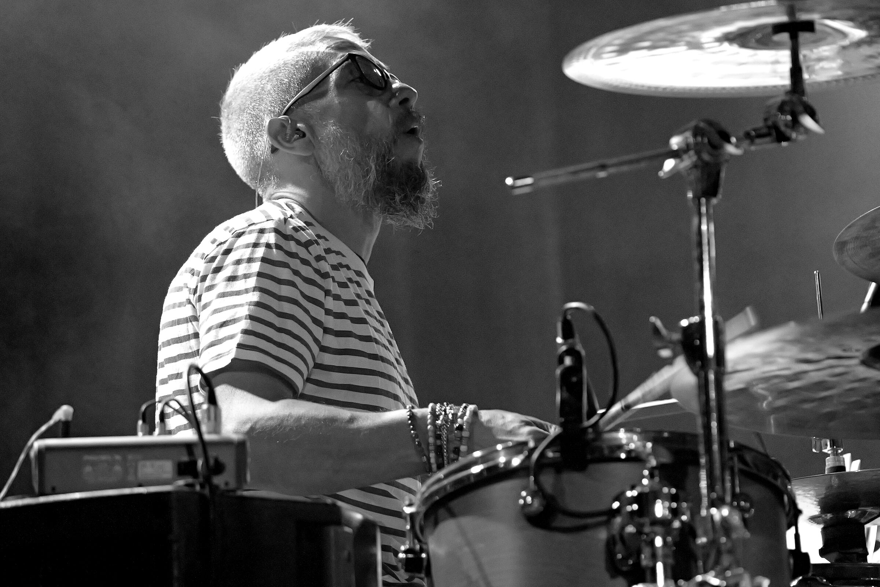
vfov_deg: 8.8
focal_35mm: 156
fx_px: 3813
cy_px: 294
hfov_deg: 13.2
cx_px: 440
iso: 20000
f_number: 5.4
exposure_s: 1/200
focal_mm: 156
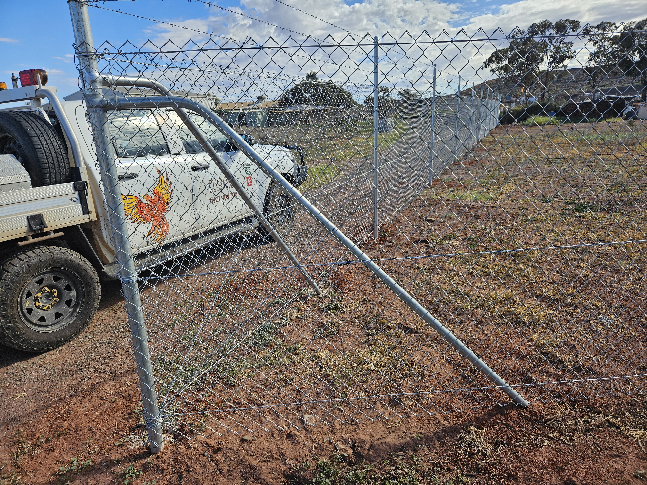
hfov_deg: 73.9
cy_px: 242
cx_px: 324
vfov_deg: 58.9
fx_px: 430
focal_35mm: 23
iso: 32
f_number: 1.8
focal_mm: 5.4
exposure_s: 1/1672
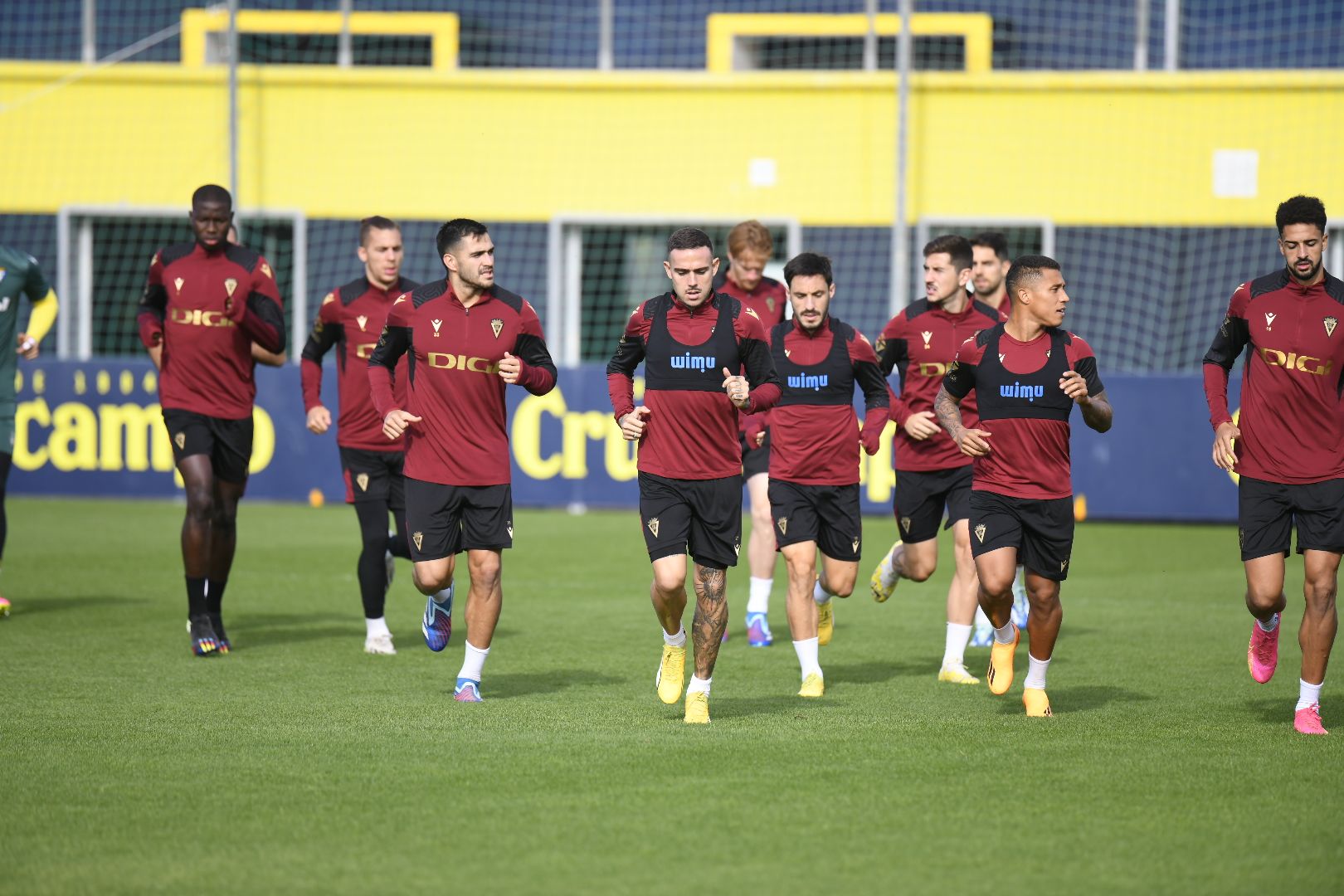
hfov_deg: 6.9
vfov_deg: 4.6
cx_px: 672
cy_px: 448
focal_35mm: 300
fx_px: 11199
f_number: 4
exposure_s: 1/2500
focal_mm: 300
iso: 320
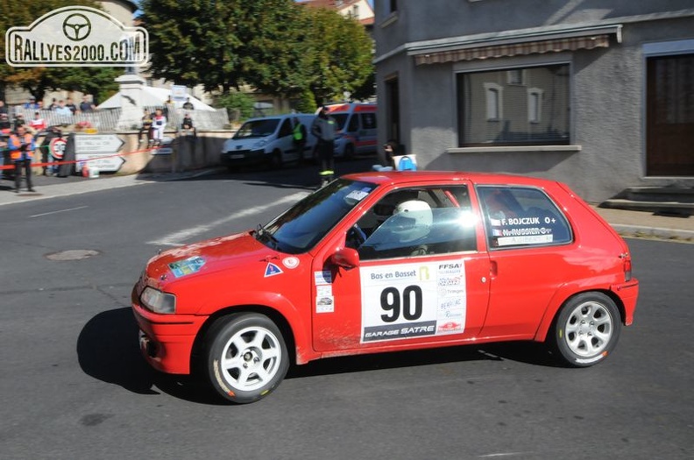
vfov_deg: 36.7
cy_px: 230
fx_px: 693
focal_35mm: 36
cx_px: 347
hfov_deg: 53.2
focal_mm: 24
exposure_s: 1/500
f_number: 16
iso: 1000
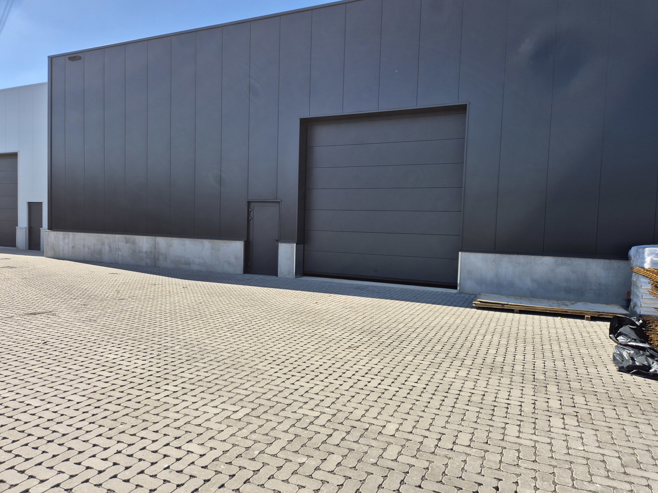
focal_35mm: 23
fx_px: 437
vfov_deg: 58.9
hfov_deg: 73.9
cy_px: 246
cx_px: 329
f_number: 1.8
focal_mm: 5.4
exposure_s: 1/1272
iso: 25
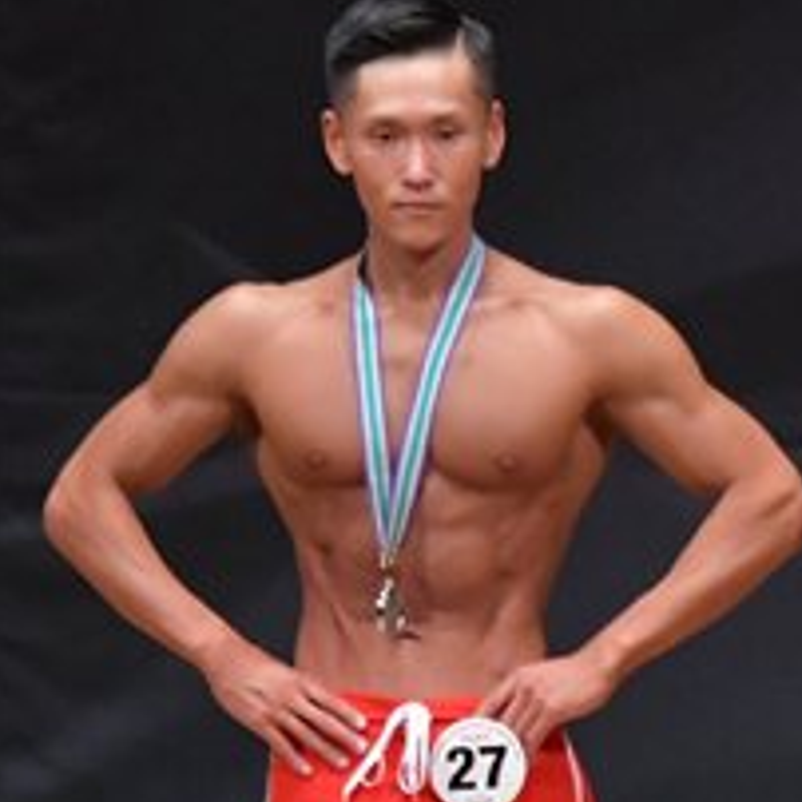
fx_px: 23067
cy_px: 738
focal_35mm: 880
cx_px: 1134
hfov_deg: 2.0
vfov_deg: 2.0
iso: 6400
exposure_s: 1/400
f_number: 5.6
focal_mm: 180
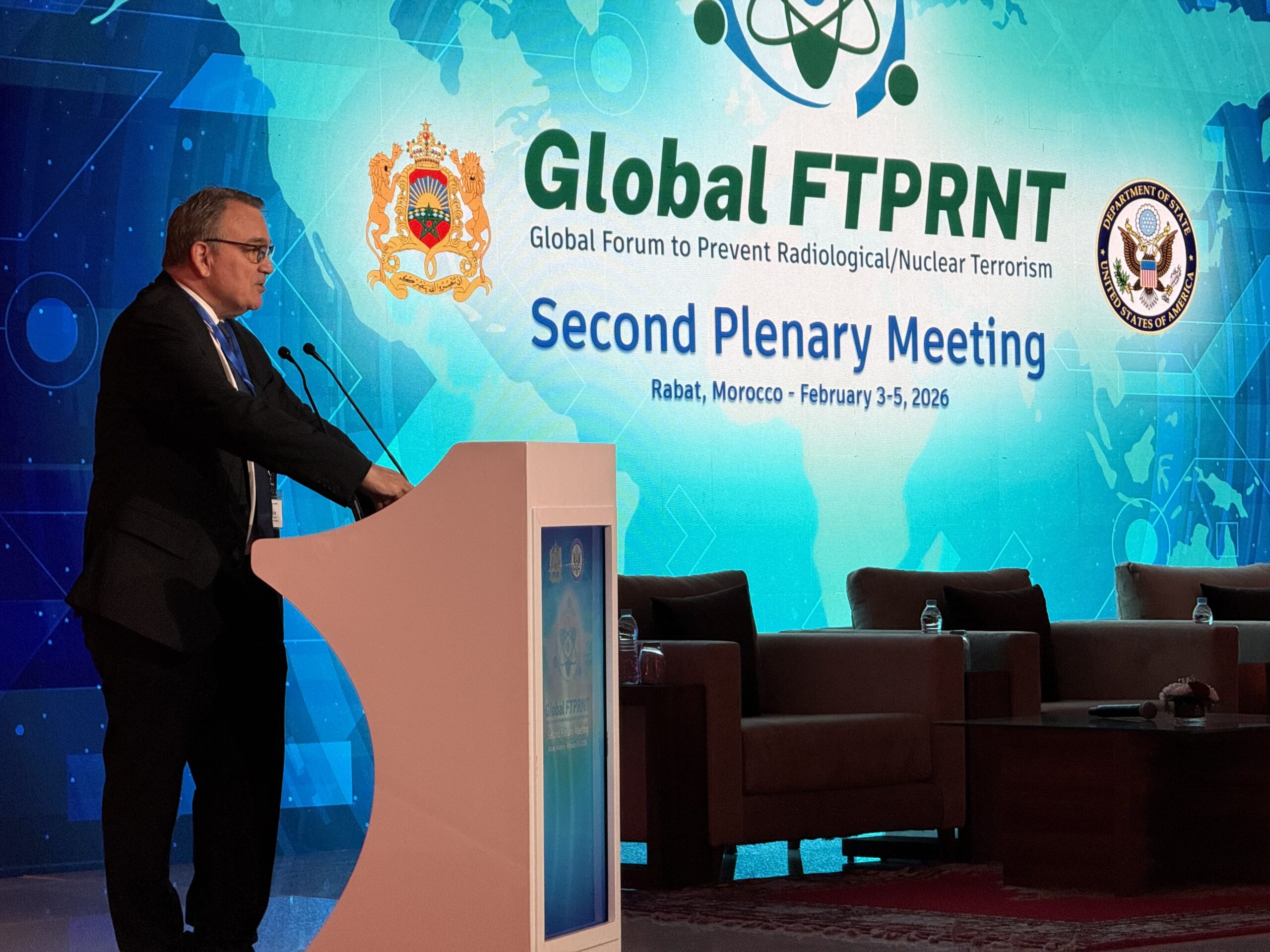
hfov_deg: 16.4
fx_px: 4403
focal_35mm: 120
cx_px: 635
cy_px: 476
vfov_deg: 12.3
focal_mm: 15.66
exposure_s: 1/100
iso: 200
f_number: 2.8
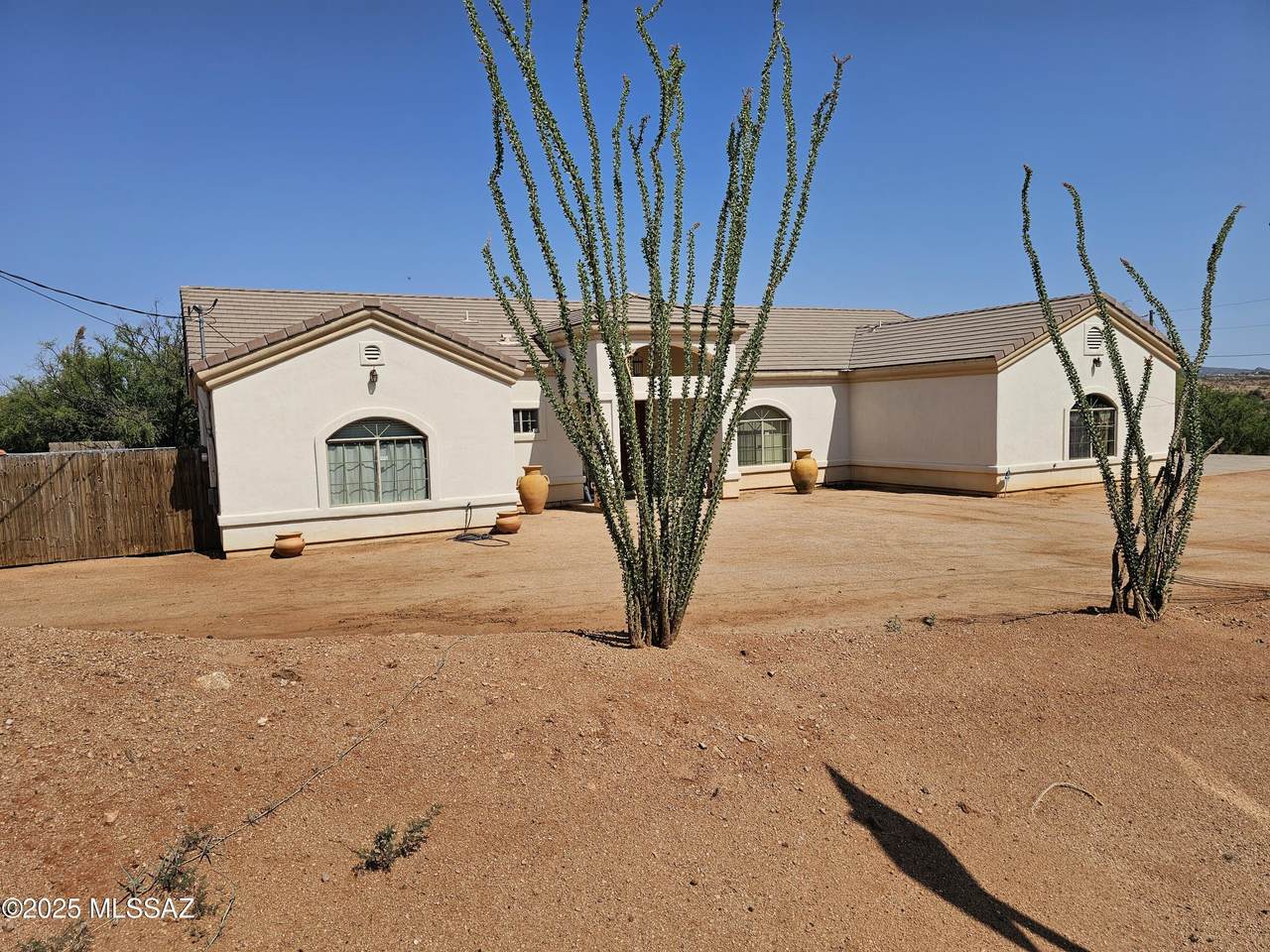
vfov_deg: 58.9
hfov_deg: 73.9
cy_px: 476
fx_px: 844
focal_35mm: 23
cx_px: 635
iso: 10
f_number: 1.7
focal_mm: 6.3
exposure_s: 1/1529
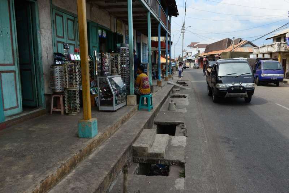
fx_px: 233
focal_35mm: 29
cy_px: 96
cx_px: 144
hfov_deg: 63.6
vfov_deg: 45.0
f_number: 9
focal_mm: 29
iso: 250
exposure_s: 1/320
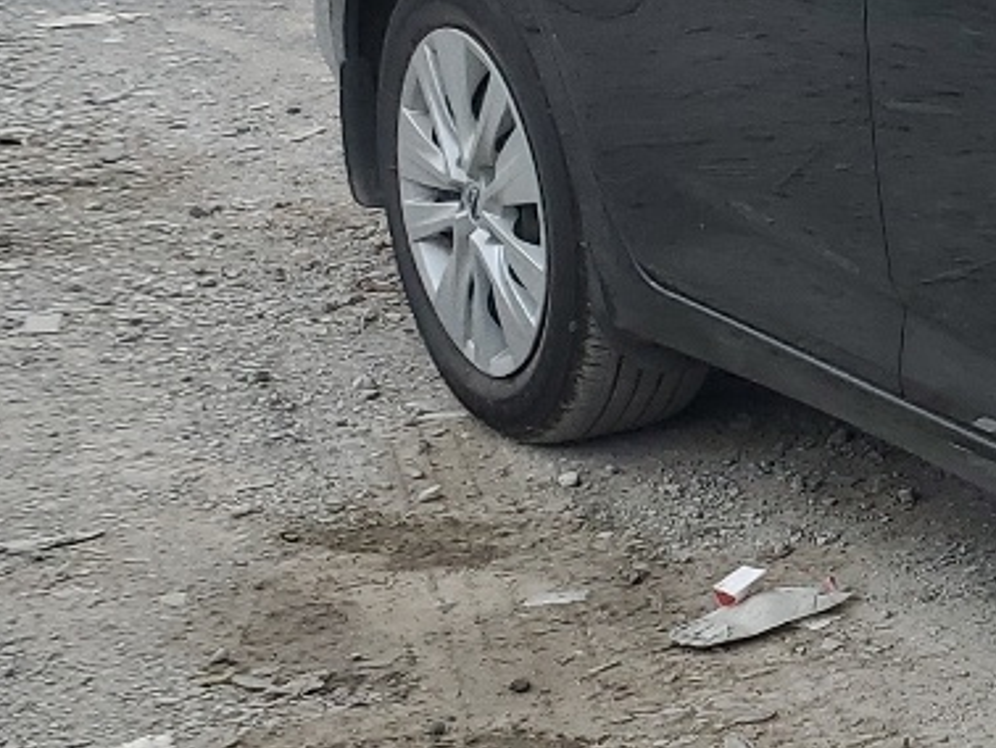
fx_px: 3167
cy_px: 200
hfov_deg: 14.5
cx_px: 2055
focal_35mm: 110
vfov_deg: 13.4
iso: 50
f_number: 1.5
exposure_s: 1/1111
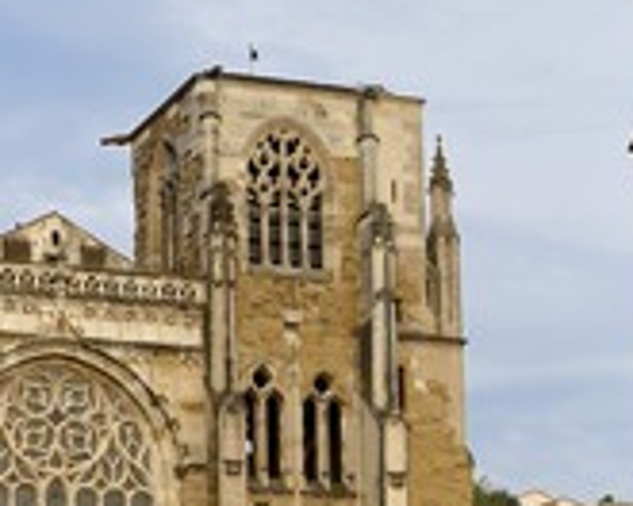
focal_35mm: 148
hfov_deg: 12.9
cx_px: 69
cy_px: 487
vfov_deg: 10.4
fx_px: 2773
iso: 200
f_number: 8
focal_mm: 62
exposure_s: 1/200
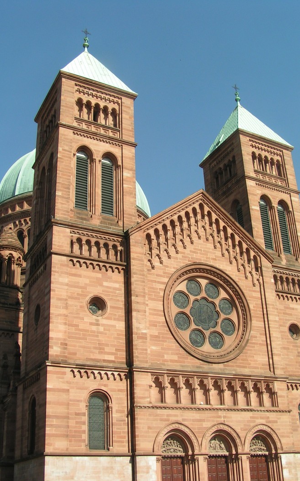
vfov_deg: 48.2
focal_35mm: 41
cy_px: 244
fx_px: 536
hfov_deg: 31.2
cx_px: 161
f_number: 5.6
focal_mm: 5.8
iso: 50
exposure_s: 1/320
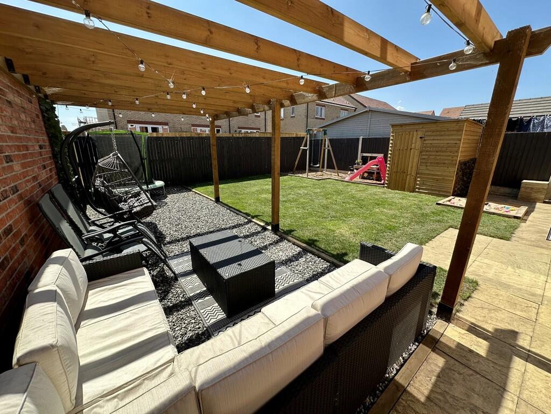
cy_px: 207
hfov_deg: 102.1
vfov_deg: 85.7
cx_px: 276
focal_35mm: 14
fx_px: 223
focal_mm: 2.22
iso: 50
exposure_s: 1/1171
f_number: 2.2
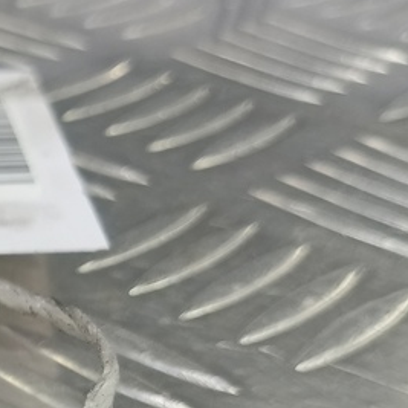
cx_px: -286
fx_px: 1040
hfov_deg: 18.3
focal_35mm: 78
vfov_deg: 21.0
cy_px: 460
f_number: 1.6
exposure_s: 1/50
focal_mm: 4.11
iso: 141
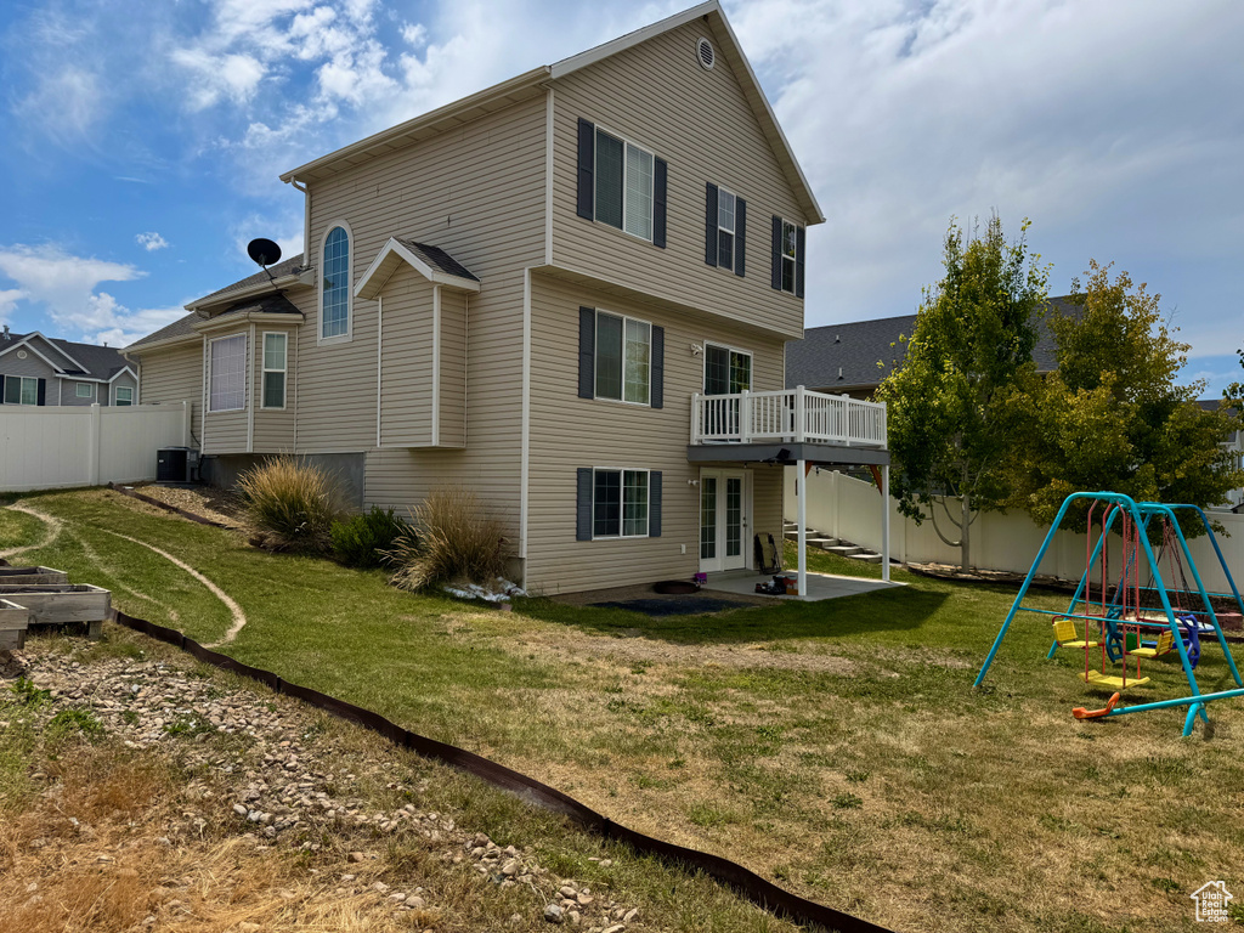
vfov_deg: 56.8
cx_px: 622
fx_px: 862
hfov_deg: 71.6
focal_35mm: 24
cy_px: 466
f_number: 1.78
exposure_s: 1/7937
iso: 80
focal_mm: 6.76
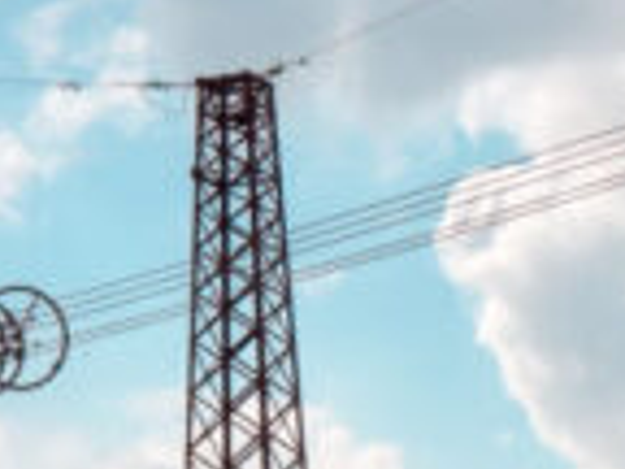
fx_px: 6301
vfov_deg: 4.2
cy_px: 806
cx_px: 161
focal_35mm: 349
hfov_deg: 5.7
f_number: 9
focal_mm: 34.3
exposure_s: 1/1100
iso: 200
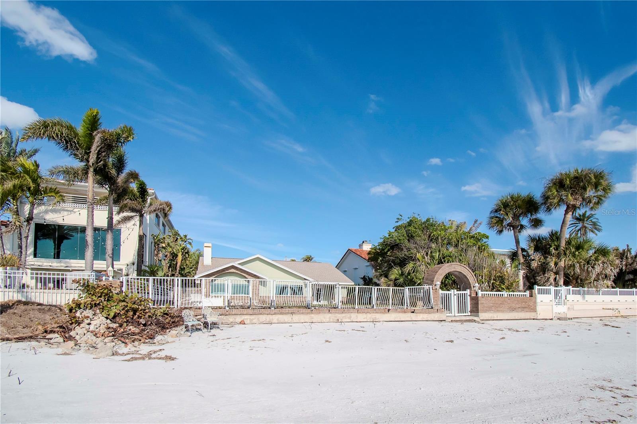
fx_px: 265
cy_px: 212
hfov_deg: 100.4
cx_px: 318
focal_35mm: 15
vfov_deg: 77.3
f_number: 8
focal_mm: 10
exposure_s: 1/3200
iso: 800
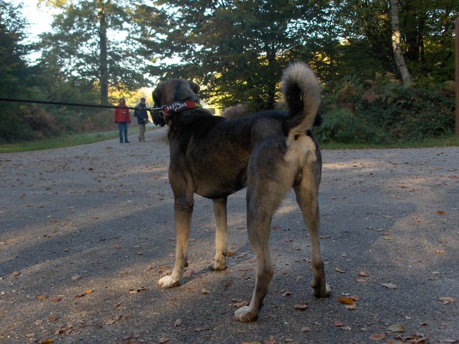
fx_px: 490
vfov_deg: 38.6
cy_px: 166
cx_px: 210
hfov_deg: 50.1
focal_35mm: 37
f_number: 3
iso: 154
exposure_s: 1/129
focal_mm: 7
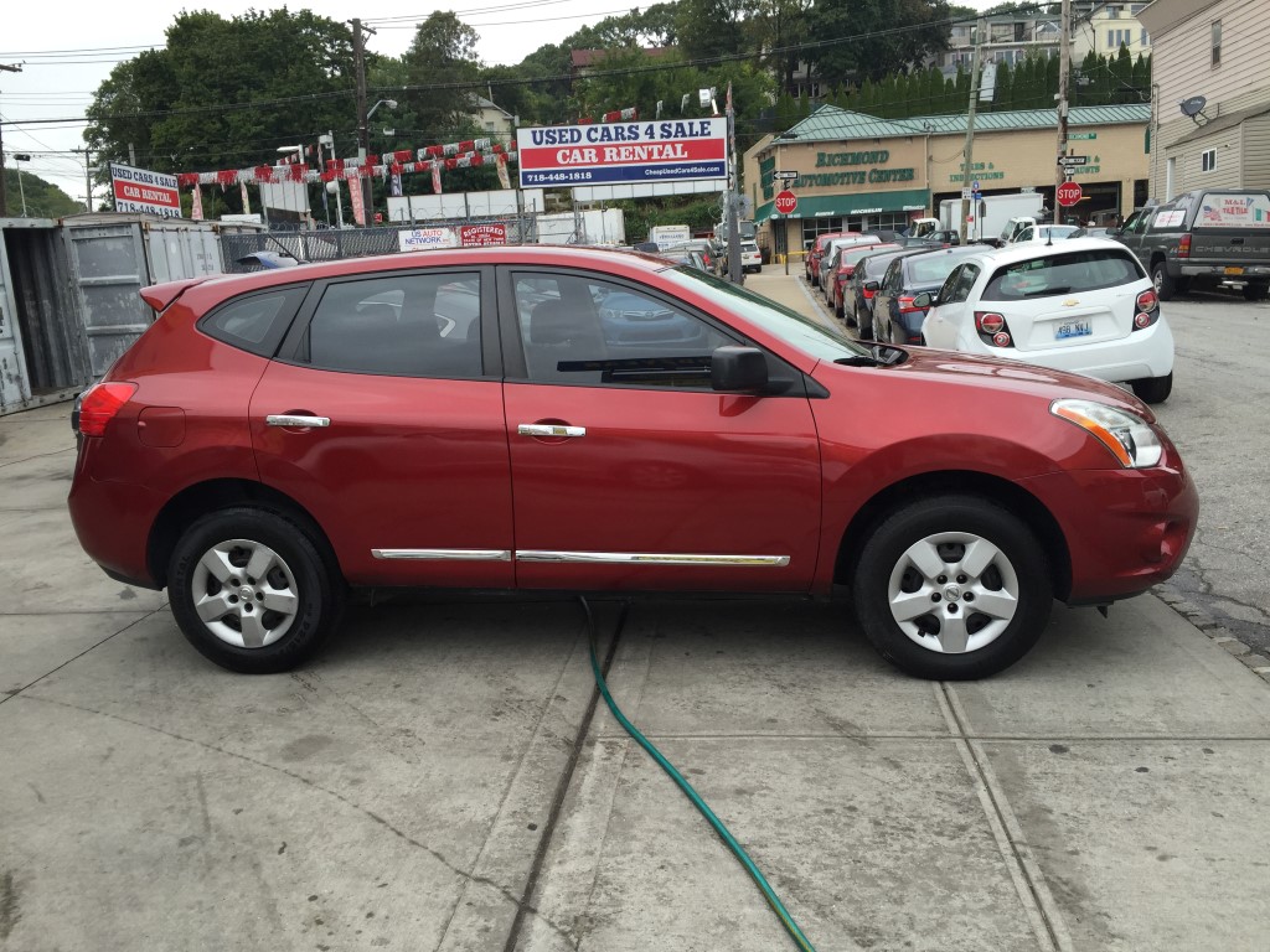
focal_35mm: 29
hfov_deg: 61.7
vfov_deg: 48.2
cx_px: 635
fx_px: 1064
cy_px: 476
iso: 32
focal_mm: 4.15
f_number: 2.2
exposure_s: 1/295
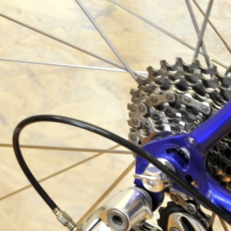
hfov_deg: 8.1
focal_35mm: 217
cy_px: 166
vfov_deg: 8.1
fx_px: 1638
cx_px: 111
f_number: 11
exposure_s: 1/2
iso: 800
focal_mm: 105
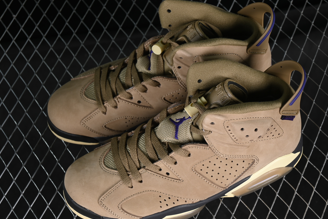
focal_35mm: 83
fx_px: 756
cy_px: 113
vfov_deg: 16.5
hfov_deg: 24.5
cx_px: 172
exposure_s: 1/60
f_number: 6.3
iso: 160
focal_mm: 50
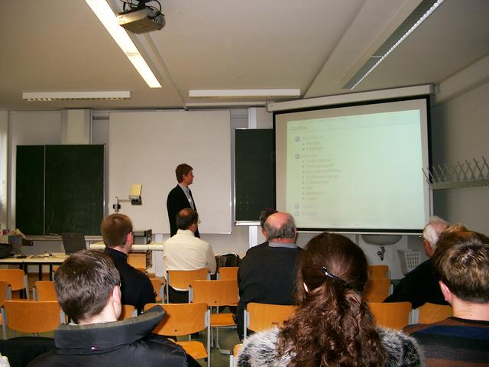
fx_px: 523
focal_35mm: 37
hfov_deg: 50.1
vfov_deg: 38.7
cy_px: 184
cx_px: 244
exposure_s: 1/60
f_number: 2.6
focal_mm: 7.6
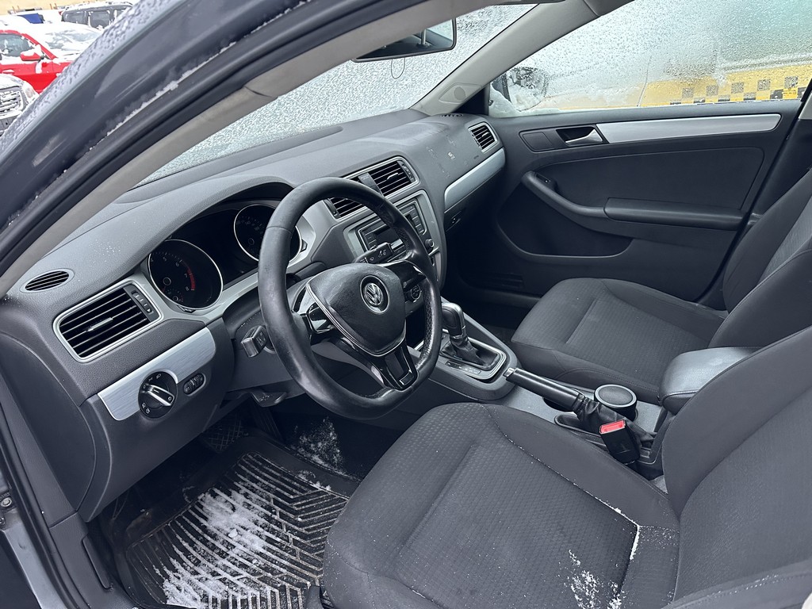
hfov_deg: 71.6
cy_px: 304
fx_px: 563
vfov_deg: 56.8
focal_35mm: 24
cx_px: 406
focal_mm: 6.86
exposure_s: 1/60
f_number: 1.78
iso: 500
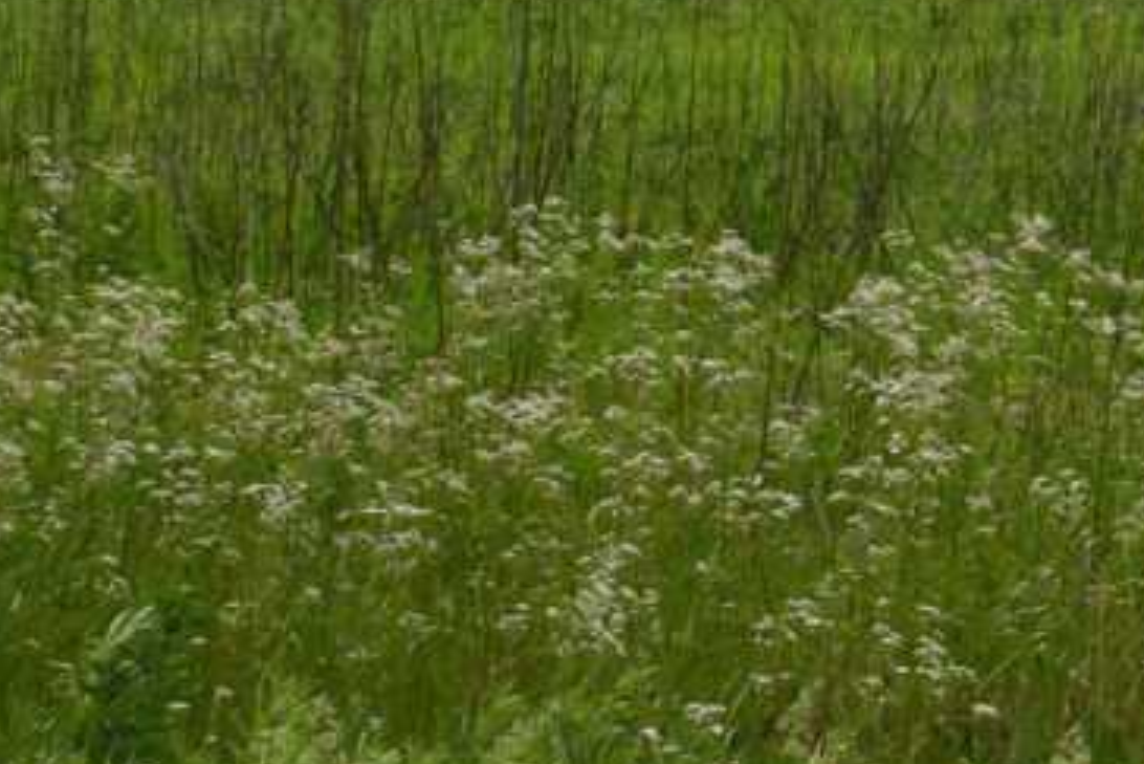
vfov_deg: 10.0
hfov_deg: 14.4
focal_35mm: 135
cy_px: -212
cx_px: 1593
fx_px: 4291
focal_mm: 24
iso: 800
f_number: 11
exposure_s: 1/1250
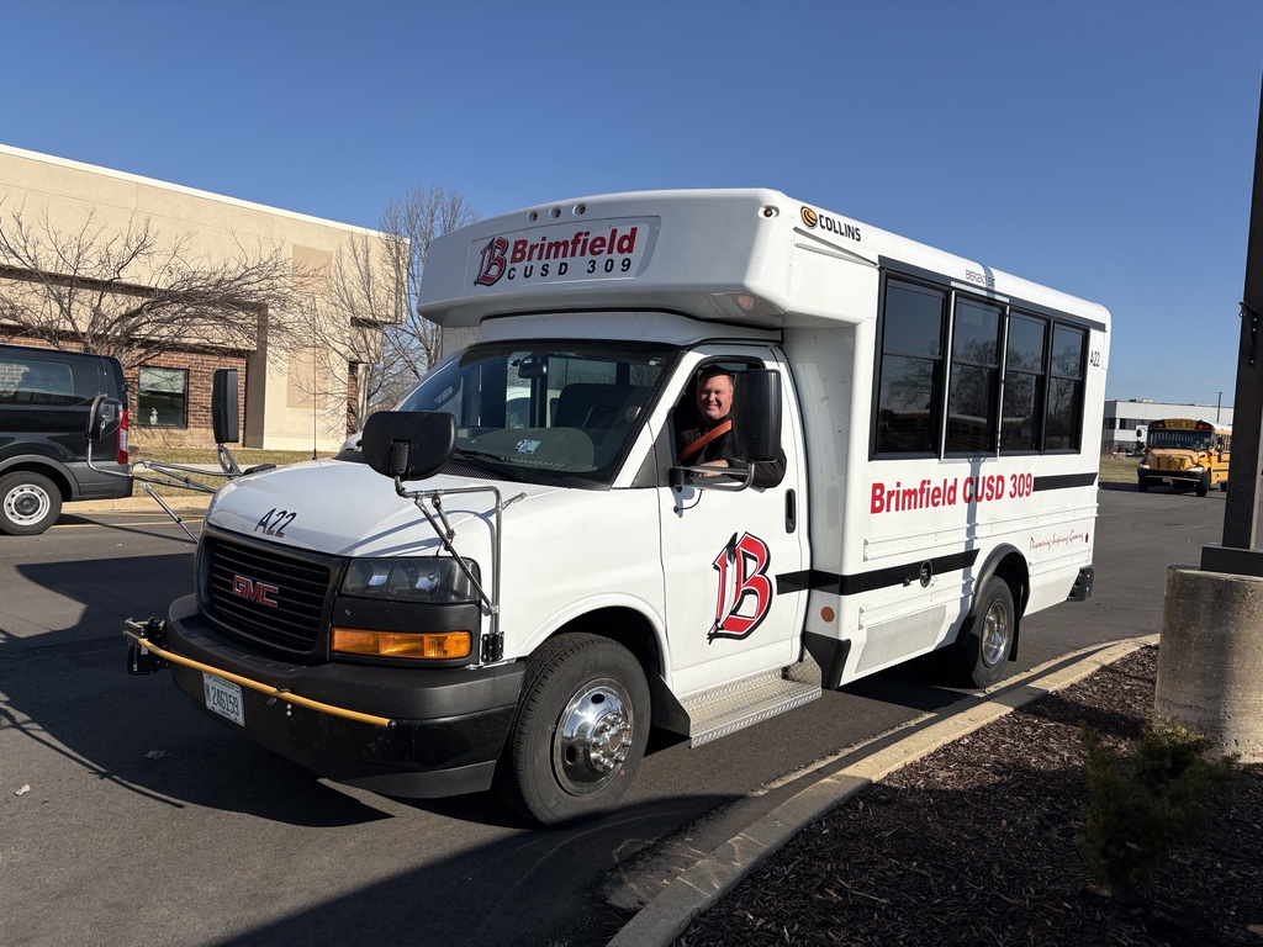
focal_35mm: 26
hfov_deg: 67.3
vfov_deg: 53.1
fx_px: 949
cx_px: 632
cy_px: 474
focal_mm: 5.96
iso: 50
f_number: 1.6
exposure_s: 1/5348
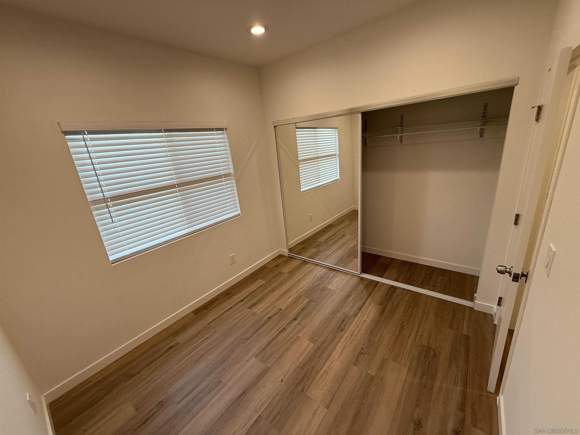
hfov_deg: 102.1
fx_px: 235
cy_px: 218
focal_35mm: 14
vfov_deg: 85.7
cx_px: 290
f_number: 2.2
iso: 125
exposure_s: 1/120
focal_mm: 2.22
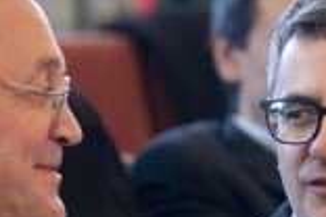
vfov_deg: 2.2
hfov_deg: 3.2
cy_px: 273
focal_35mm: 637
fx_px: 5768
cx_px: 232
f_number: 2.8
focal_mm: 155
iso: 3200
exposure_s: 1/200
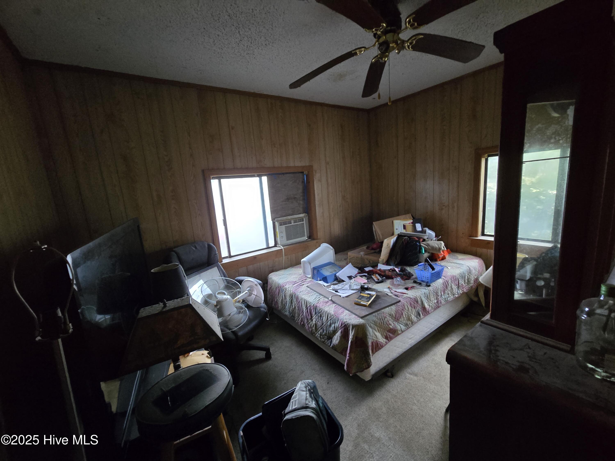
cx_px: 308
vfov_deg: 89.9
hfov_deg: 106.2
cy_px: 230
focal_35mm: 13
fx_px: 231
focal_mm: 2.2
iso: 1250
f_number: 2.2
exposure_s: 1/40
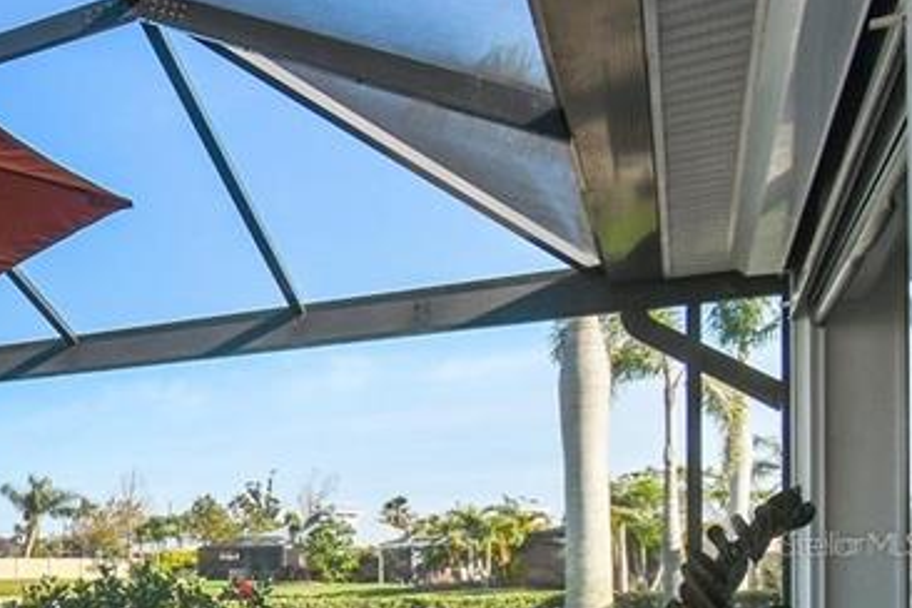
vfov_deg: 30.5
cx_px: -346
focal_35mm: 42
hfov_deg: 31.8
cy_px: 543
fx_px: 1064
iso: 100
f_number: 7.1
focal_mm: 10
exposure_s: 1/100
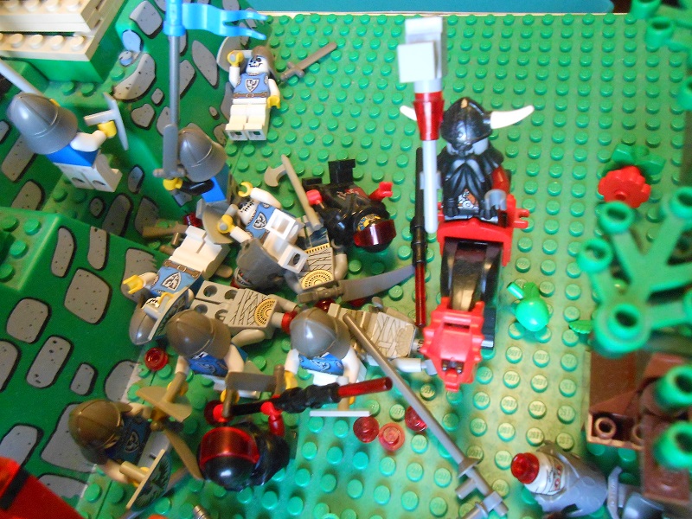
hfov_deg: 60.0
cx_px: 346
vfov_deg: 46.8
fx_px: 600
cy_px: 260
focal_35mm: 30
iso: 800
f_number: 3.8
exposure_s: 1/5
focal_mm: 5.3
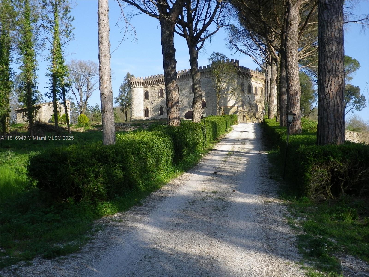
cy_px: 138
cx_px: 184
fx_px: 501
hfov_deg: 40.4
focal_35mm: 47
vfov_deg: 30.9
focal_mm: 8.46
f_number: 4.6
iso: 80
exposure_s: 1/250
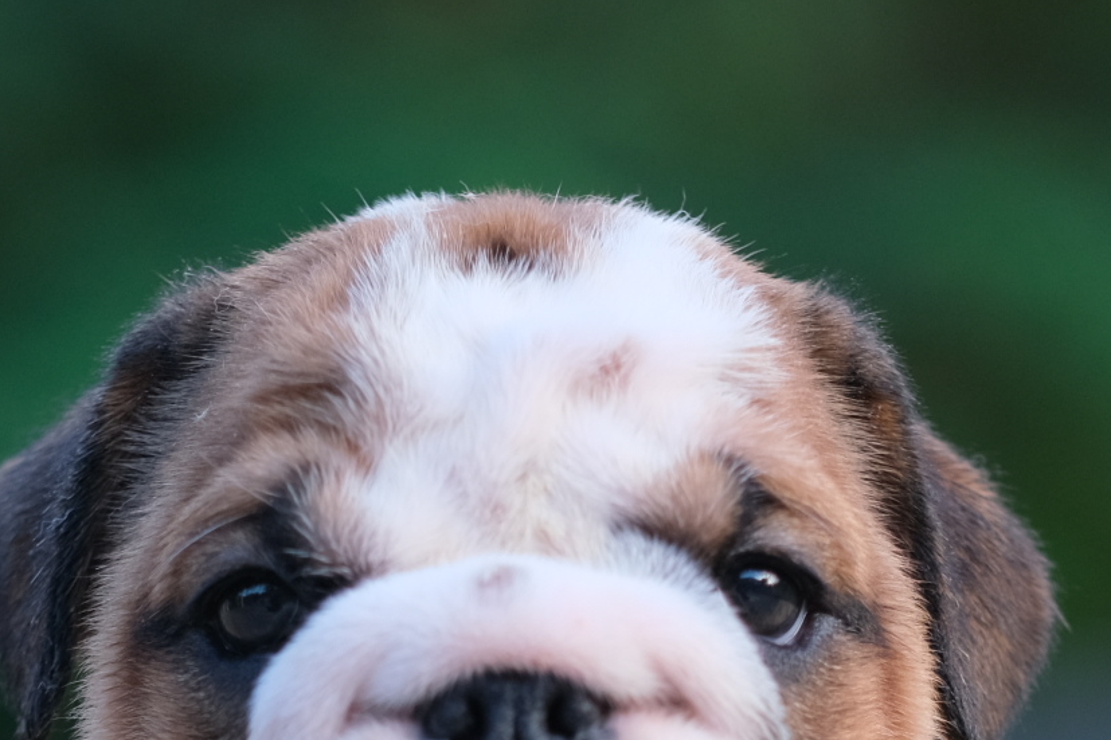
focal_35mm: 317
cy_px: 1015
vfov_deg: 4.3
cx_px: 468
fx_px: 9780
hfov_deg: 6.5
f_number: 2.5
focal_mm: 56
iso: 320
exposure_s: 1/450
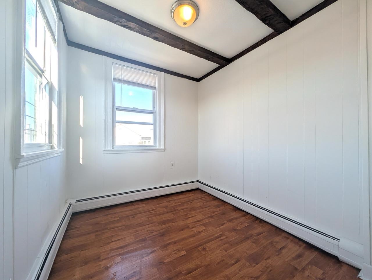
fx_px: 129
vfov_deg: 94.6
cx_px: 186
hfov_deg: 110.5
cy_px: 140
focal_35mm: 12
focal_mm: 2.02
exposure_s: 1/457
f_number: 1.7
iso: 44
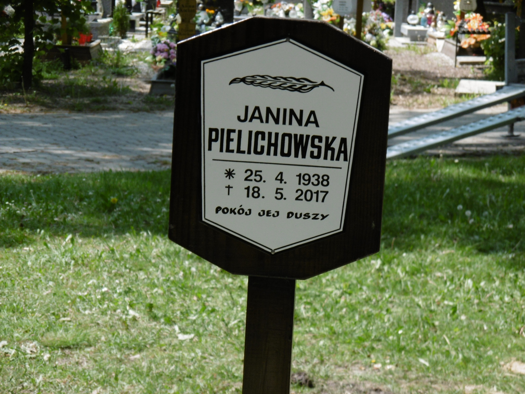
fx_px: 2427
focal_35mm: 160
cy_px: 197
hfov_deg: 12.3
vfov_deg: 9.3
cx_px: 262
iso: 100
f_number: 5.4
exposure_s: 1/250
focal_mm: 28.6
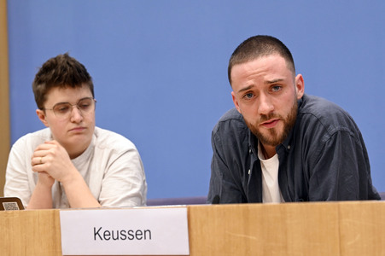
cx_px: 192
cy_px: 128
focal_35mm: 92
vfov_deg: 14.8
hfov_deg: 22.2
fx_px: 983
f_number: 5.6
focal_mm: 92
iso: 4000
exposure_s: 1/500
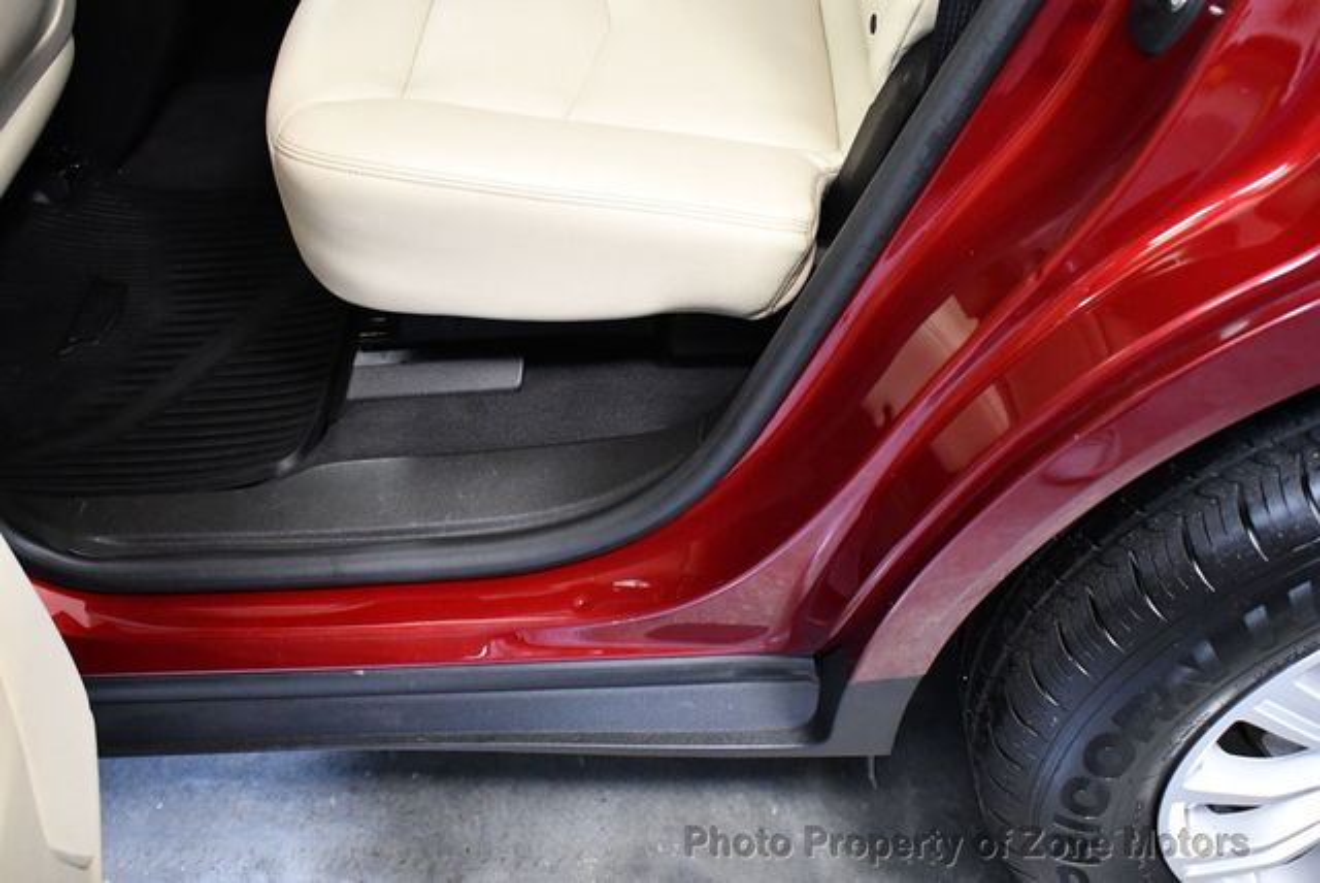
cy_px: 442
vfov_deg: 36.9
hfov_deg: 53.1
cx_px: 660
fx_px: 1321
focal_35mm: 36
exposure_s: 1/80
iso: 3200
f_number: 3.5
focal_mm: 18
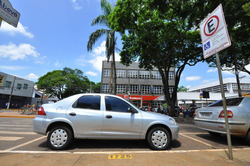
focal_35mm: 15
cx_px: 125
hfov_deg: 100.5
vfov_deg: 77.2
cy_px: 83
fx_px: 104
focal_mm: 10
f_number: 16
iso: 400
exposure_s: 1/160
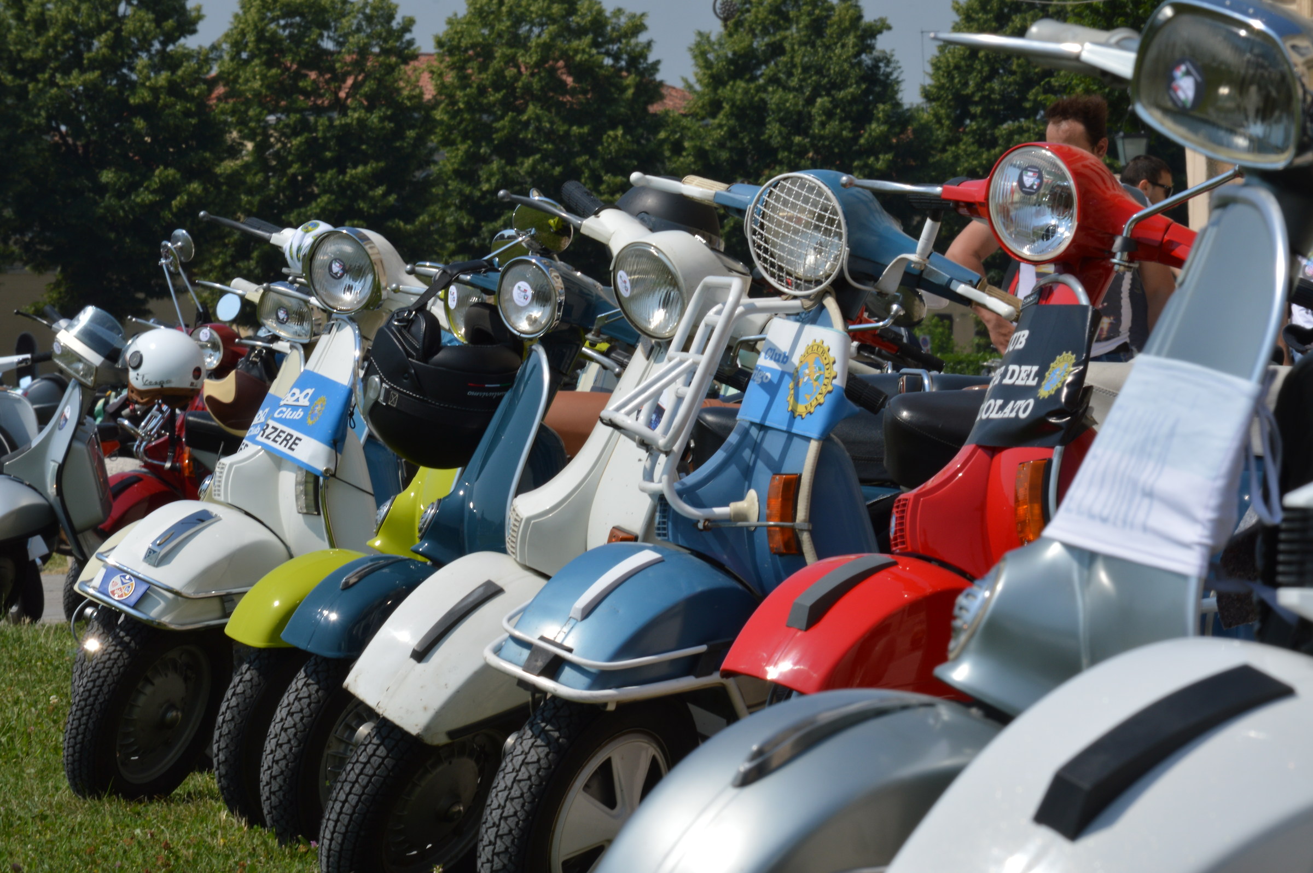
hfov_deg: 8.9
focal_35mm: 232
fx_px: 8471
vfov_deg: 5.9
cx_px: 656
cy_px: 436
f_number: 25
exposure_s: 1/80
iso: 100
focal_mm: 155
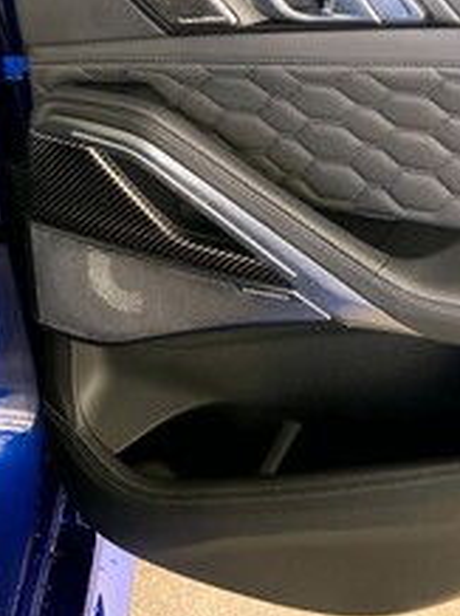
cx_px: 468
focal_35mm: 56
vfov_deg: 34.0
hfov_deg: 24.7
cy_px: 191
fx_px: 994
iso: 80
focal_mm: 3
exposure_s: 1/60
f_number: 1.8
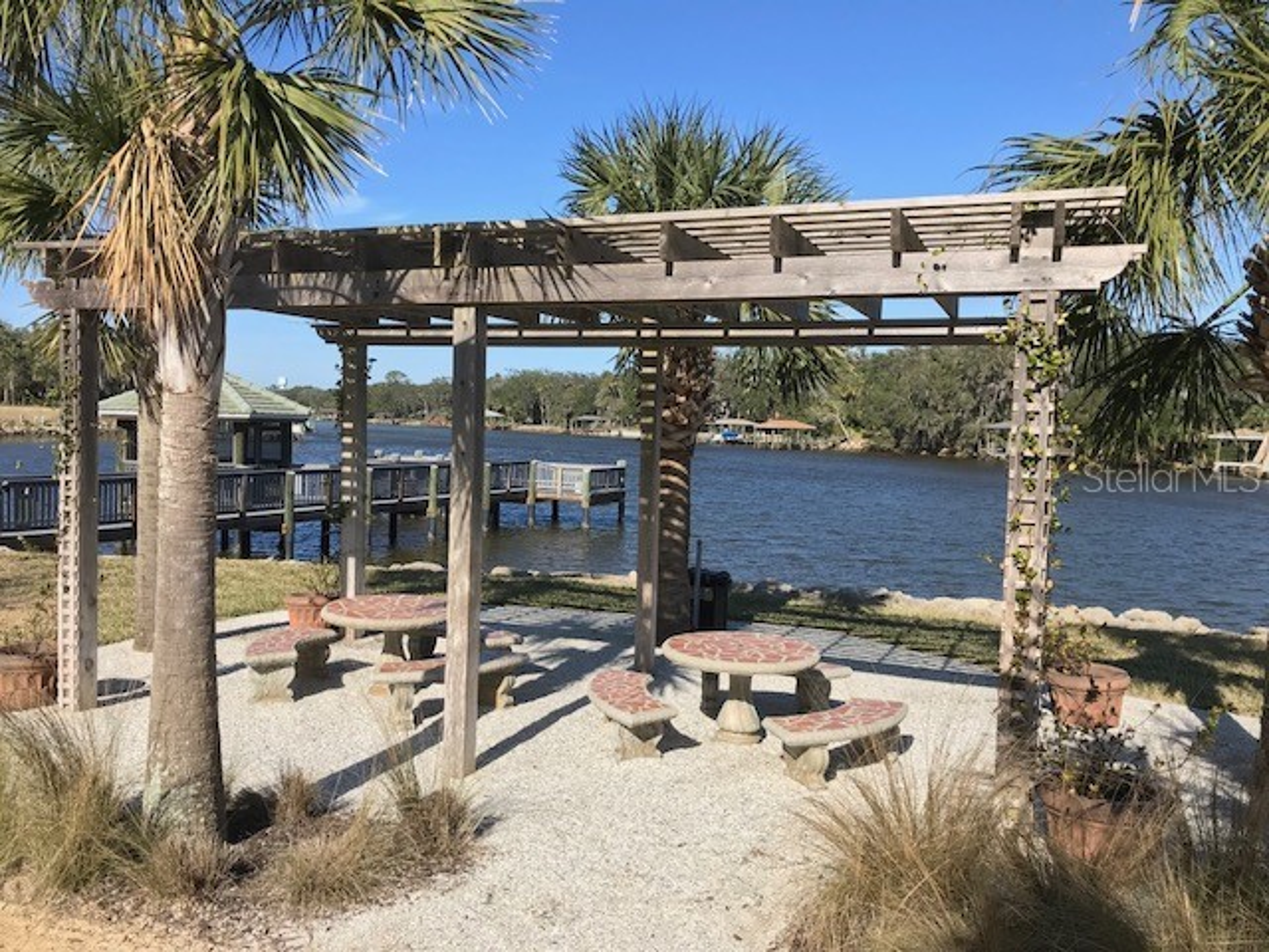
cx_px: 634
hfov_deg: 63.4
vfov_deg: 49.7
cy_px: 476
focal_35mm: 28
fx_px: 1026
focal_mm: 3.99
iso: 20
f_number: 1.8
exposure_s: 1/1546
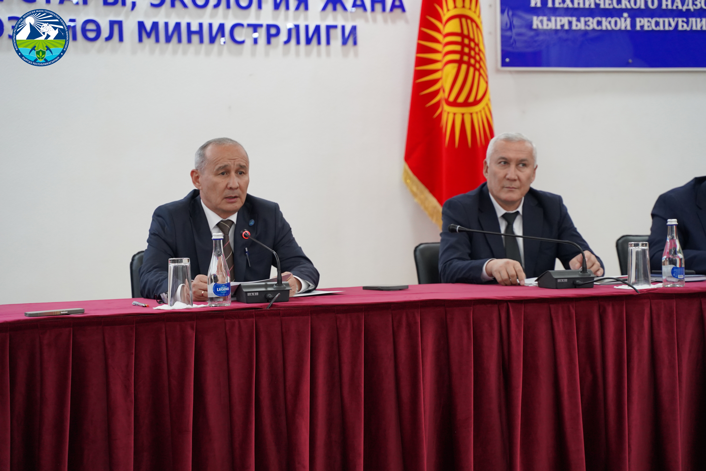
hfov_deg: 27.0
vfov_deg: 18.2
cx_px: 353
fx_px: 1471
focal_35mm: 75
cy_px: 236
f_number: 4
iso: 2500
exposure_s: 1/160
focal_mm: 75
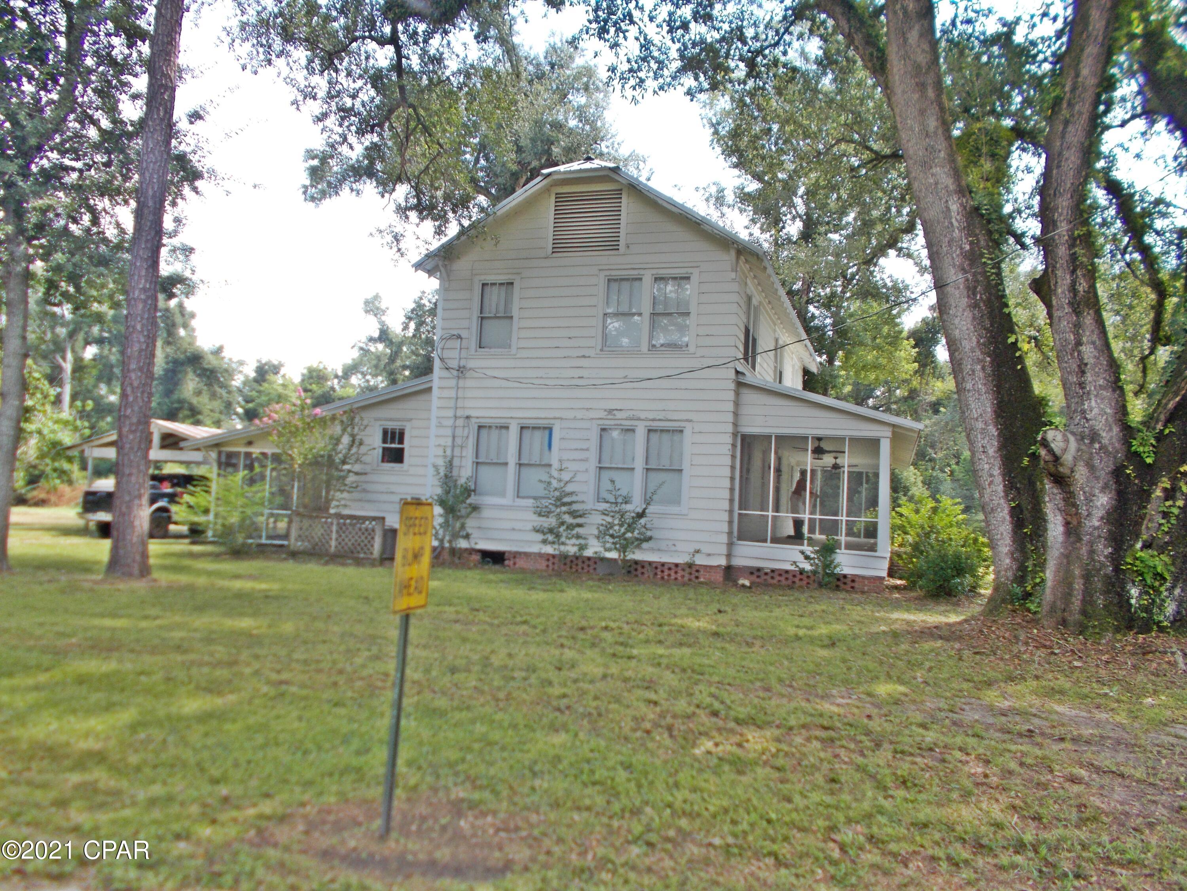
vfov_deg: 53.1
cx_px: 594
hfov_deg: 67.3
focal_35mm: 26
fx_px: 892
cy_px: 446
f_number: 3.2
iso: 80
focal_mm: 4.6
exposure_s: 1/200
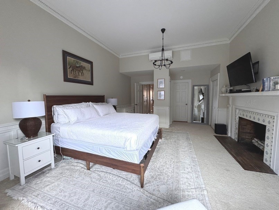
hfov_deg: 102.0
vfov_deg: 85.7
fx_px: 113
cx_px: 140
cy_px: 105
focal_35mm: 14
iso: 320
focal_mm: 2.22
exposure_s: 1/97
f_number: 2.2
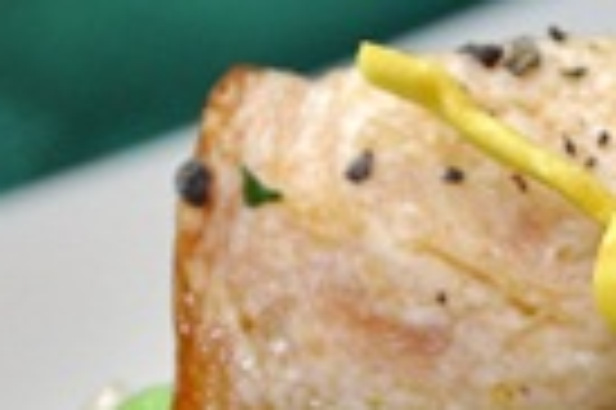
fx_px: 10921
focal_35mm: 639
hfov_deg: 3.2
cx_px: 656
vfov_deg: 2.1
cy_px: 748
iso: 640
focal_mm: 90
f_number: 5.6
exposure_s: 1/125
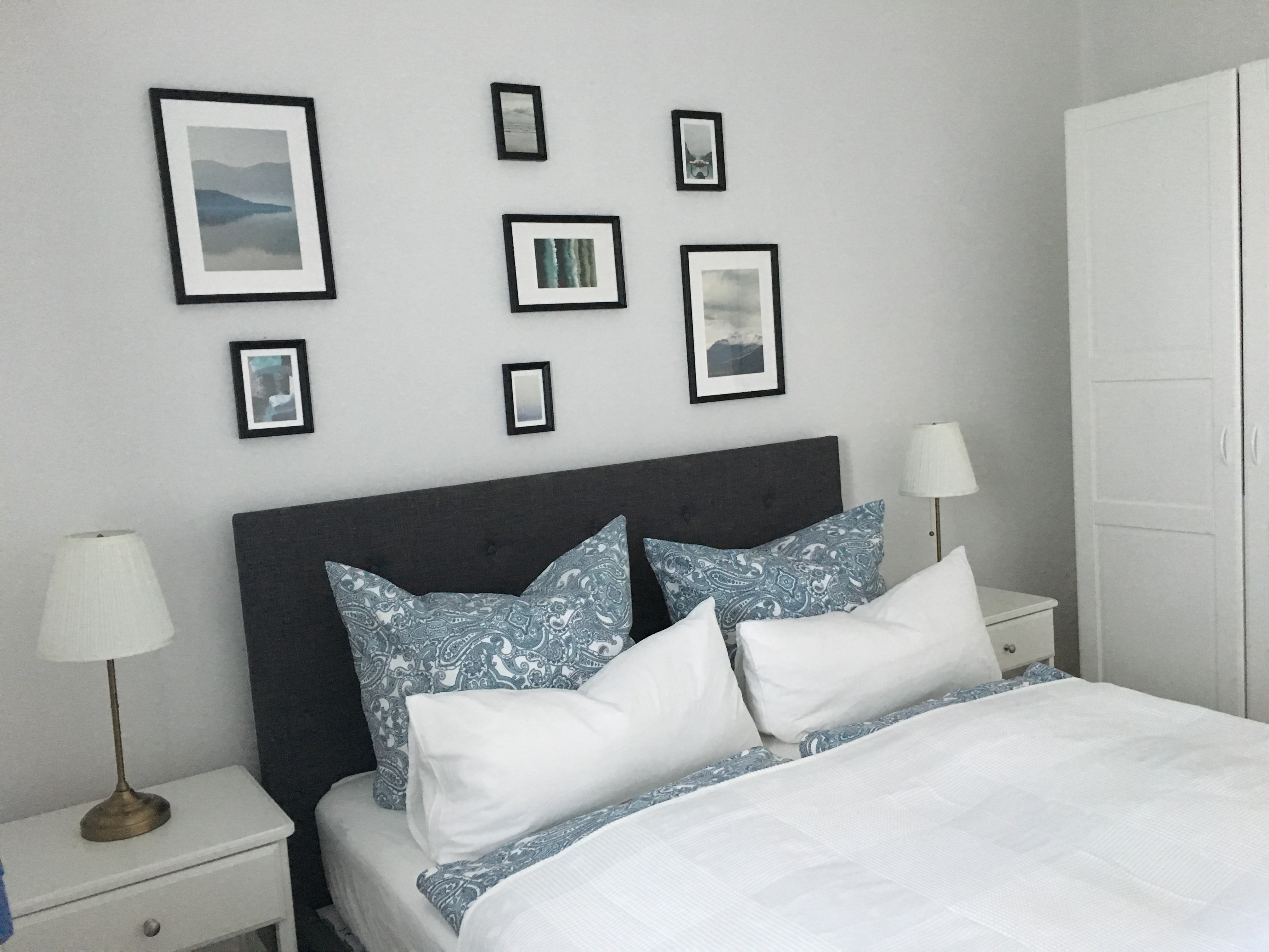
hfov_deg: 61.7
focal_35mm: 29
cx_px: 634
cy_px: 476
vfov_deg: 48.2
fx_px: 1063
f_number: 2.2
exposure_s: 1/15
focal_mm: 4.15
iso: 200
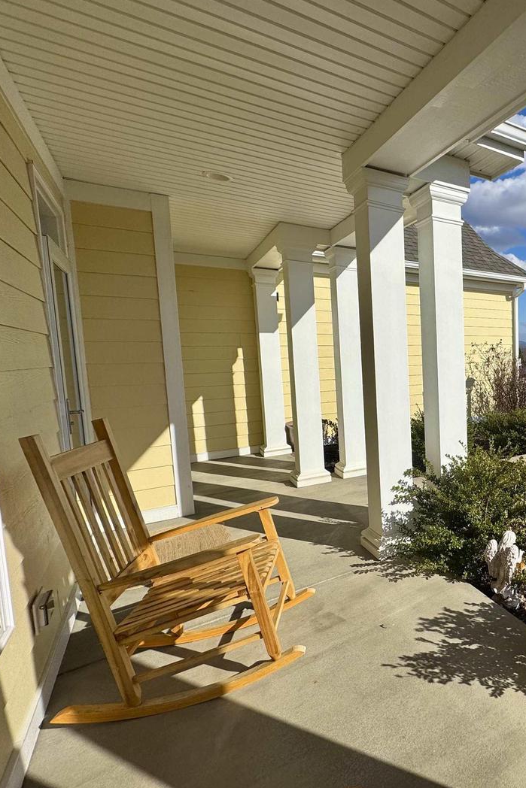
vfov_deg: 84.0
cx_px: 524
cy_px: 389
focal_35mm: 20
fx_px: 438
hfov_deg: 50.3
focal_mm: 2.22
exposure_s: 1/3906
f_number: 2.2
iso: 40
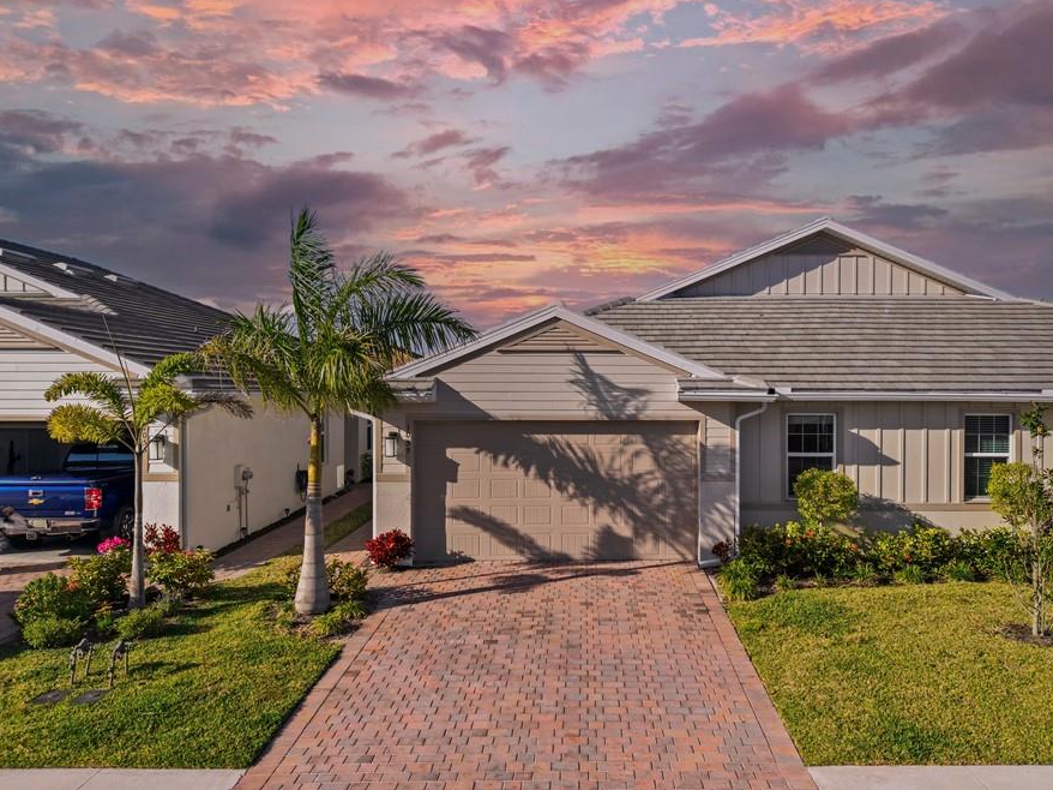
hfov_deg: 63.3
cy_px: 420
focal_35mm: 28
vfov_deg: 49.7
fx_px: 852
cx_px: 589
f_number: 1.8
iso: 100
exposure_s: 1/1600
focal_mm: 8.7
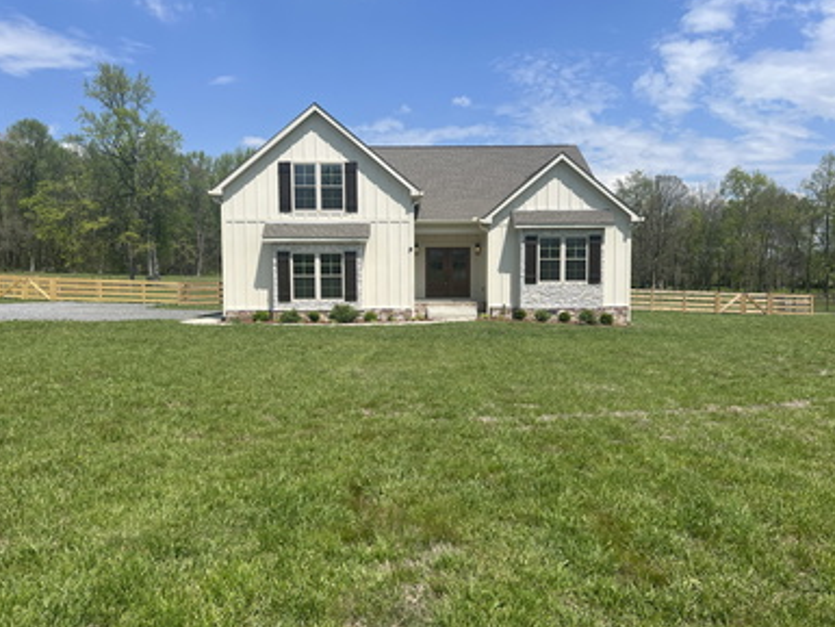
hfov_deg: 65.3
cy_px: 312
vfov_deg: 51.4
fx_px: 651
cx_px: 416
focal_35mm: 27
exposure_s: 1/5587
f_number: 1.5
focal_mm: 5.7
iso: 50
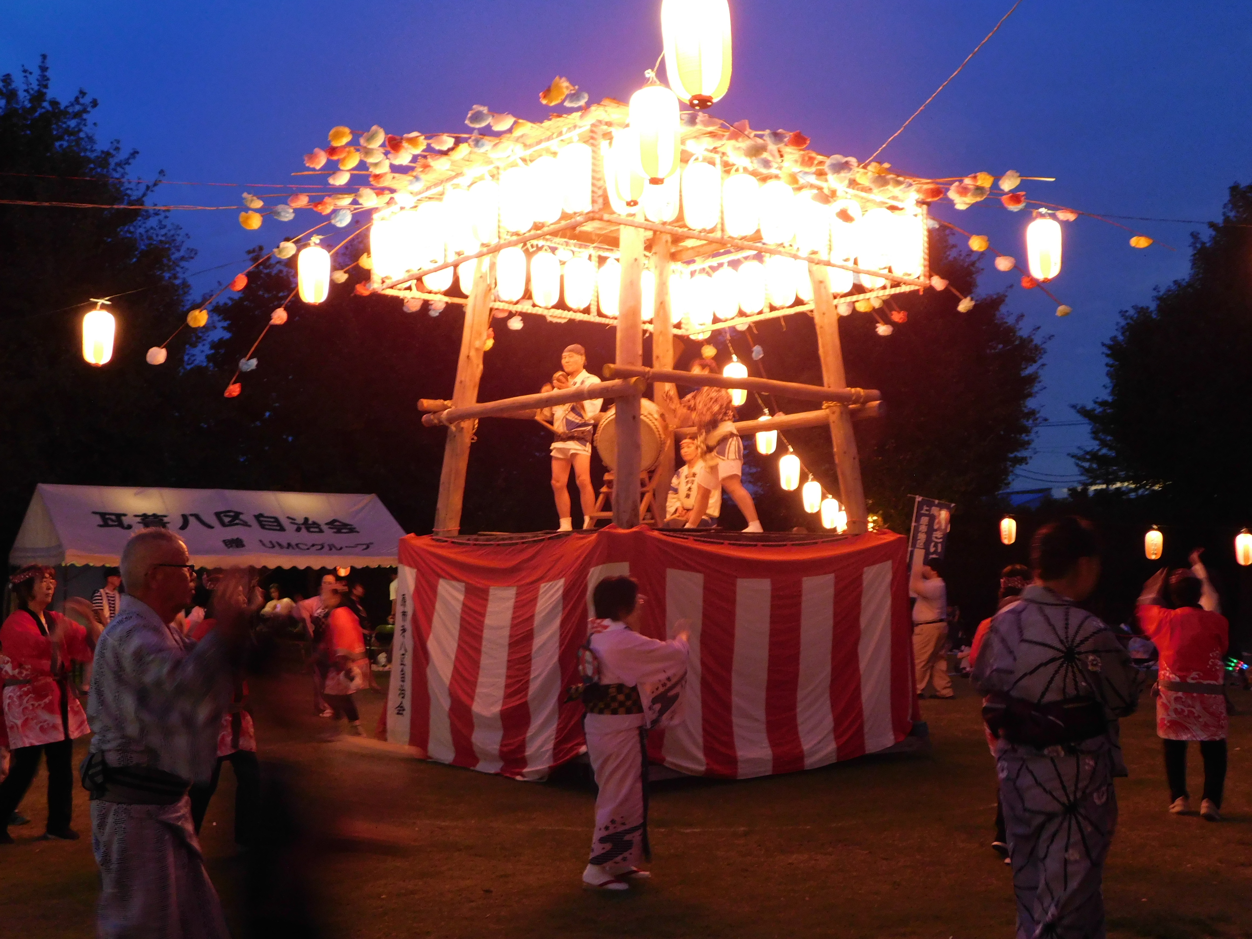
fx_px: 1447
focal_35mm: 40
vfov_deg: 36.0
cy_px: 470
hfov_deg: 46.8
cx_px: 626
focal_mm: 7.1
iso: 400
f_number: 3.6
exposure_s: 1/8
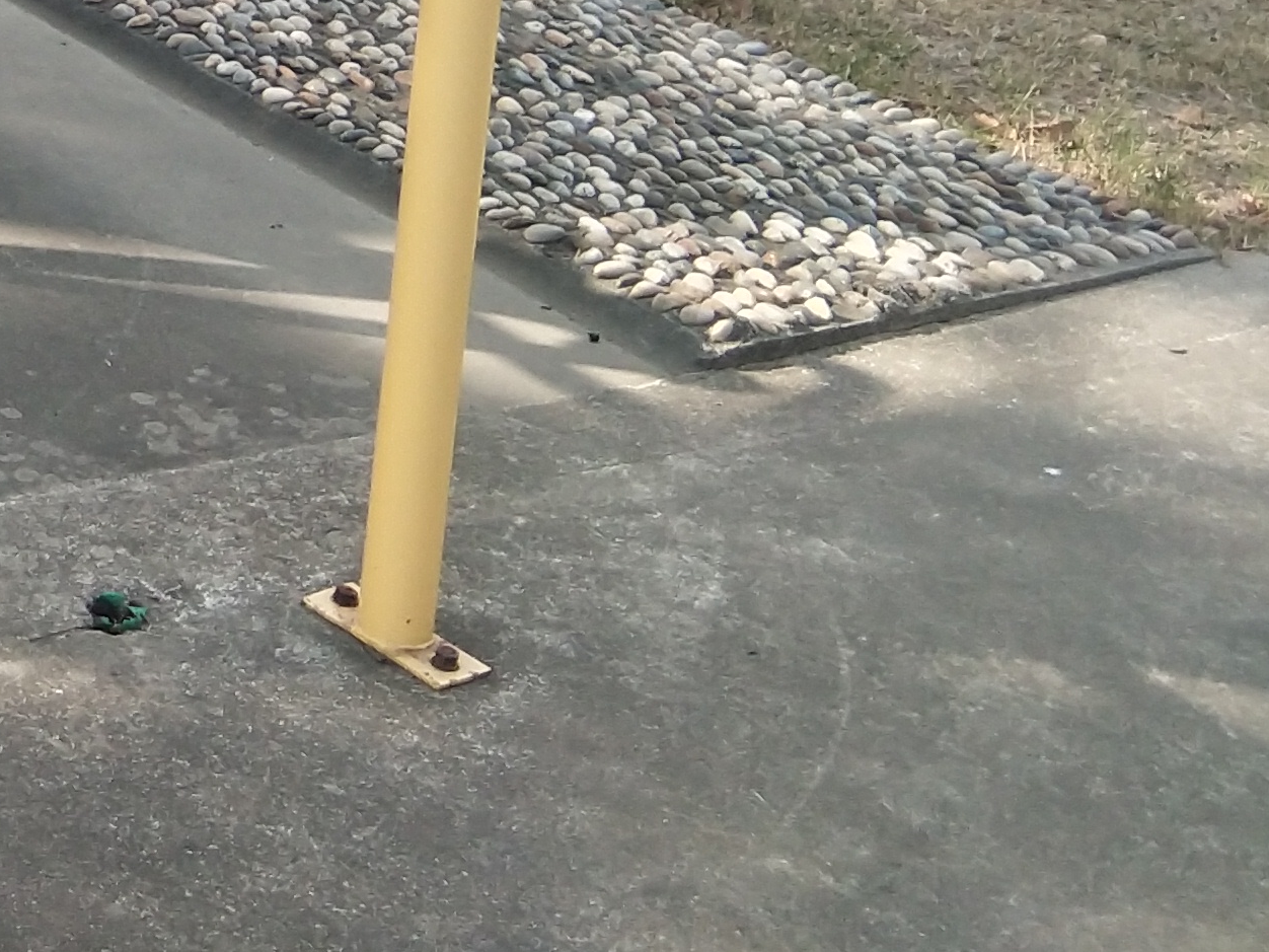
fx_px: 3776
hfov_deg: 16.7
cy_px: -602
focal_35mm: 103
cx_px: -806
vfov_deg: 13.3
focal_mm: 3.69
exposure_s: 1/280
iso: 50
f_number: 2.2
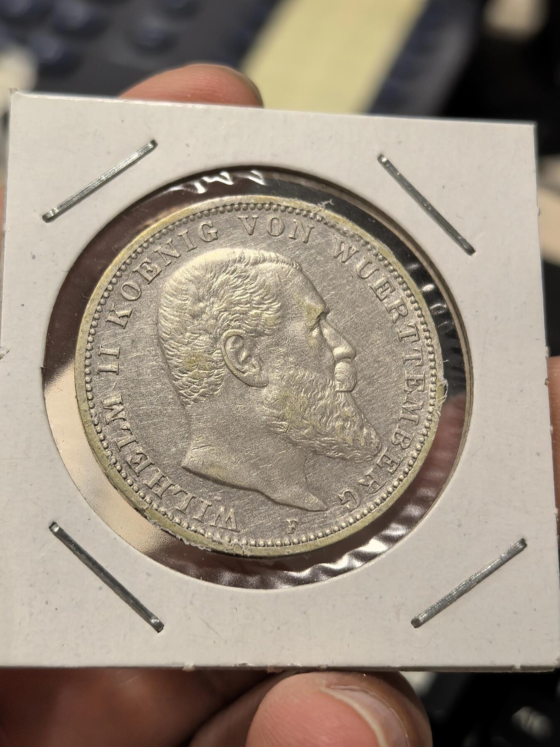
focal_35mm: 54
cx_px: 280
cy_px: 374
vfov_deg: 35.5
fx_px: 1165
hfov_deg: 27.0
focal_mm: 6.98
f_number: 2
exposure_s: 1/100
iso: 250
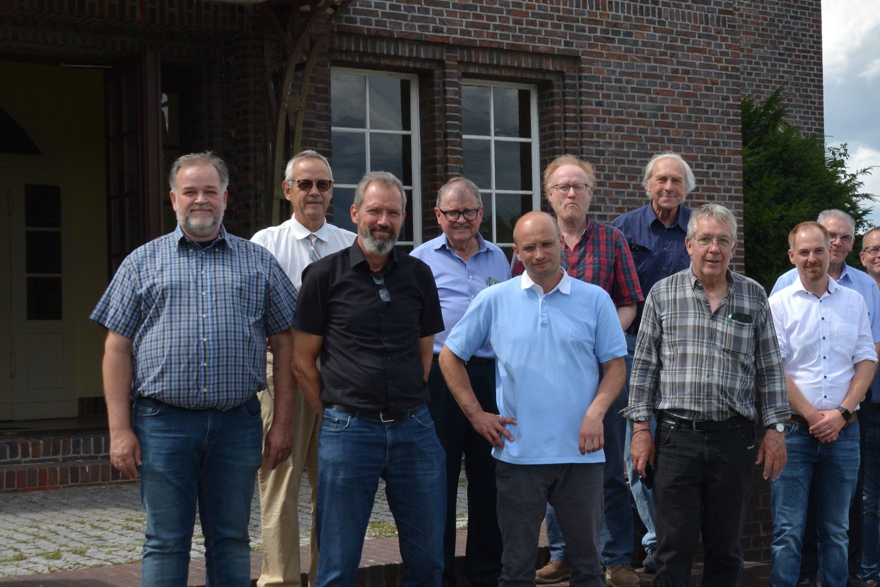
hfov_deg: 30.2
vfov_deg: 20.9
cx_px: 710
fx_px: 1589
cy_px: 247
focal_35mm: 65
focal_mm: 26
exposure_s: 1/400
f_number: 10
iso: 200
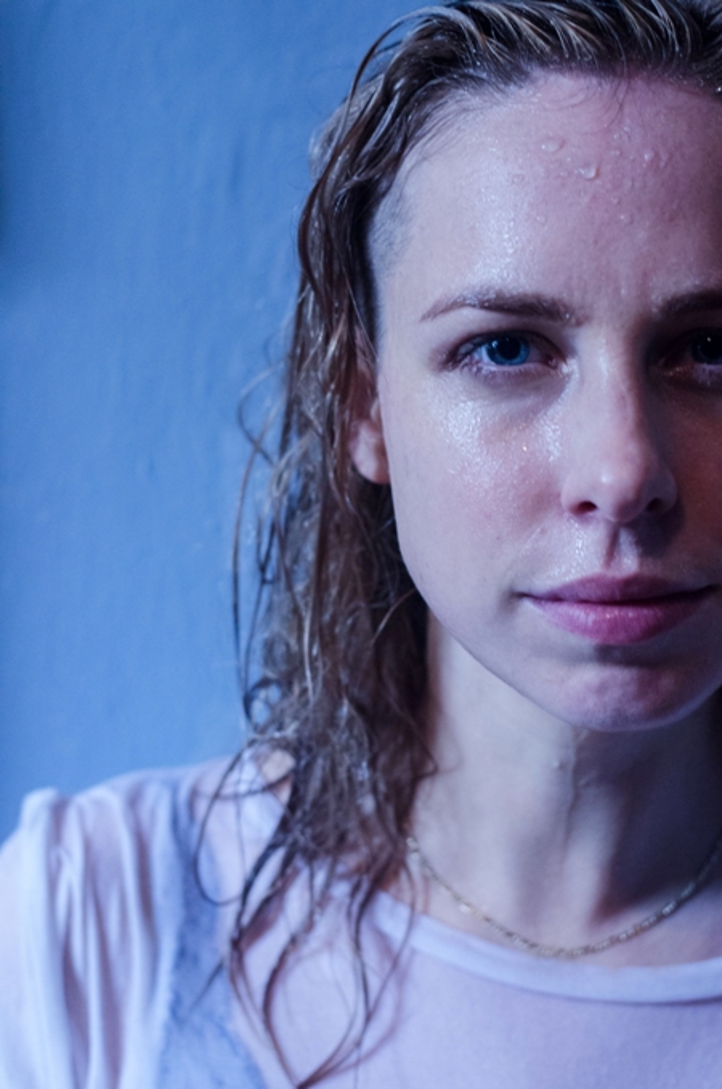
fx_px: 2265
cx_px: 361
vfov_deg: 27.0
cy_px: 544
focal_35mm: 75
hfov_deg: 18.1
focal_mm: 50
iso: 2000
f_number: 1.8
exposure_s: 1/60
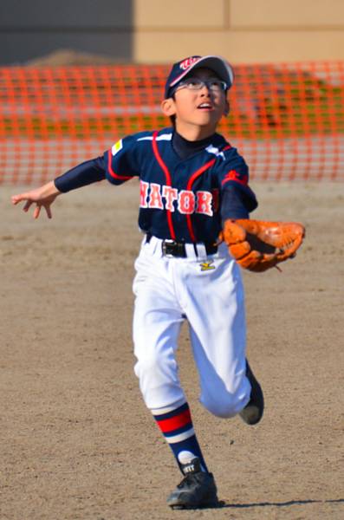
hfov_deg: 3.0
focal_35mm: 450
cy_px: 260
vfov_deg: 4.6
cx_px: 172
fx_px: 6483
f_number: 6.3
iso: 400
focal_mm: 300
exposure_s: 1/1600
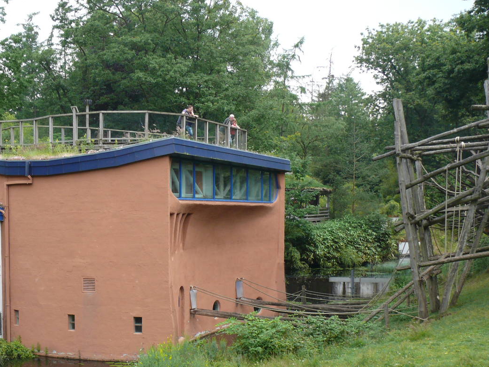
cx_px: 135
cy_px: 275
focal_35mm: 54
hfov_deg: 34.9
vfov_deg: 26.7
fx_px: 763
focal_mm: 7.4
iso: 100
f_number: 4
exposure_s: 1/100
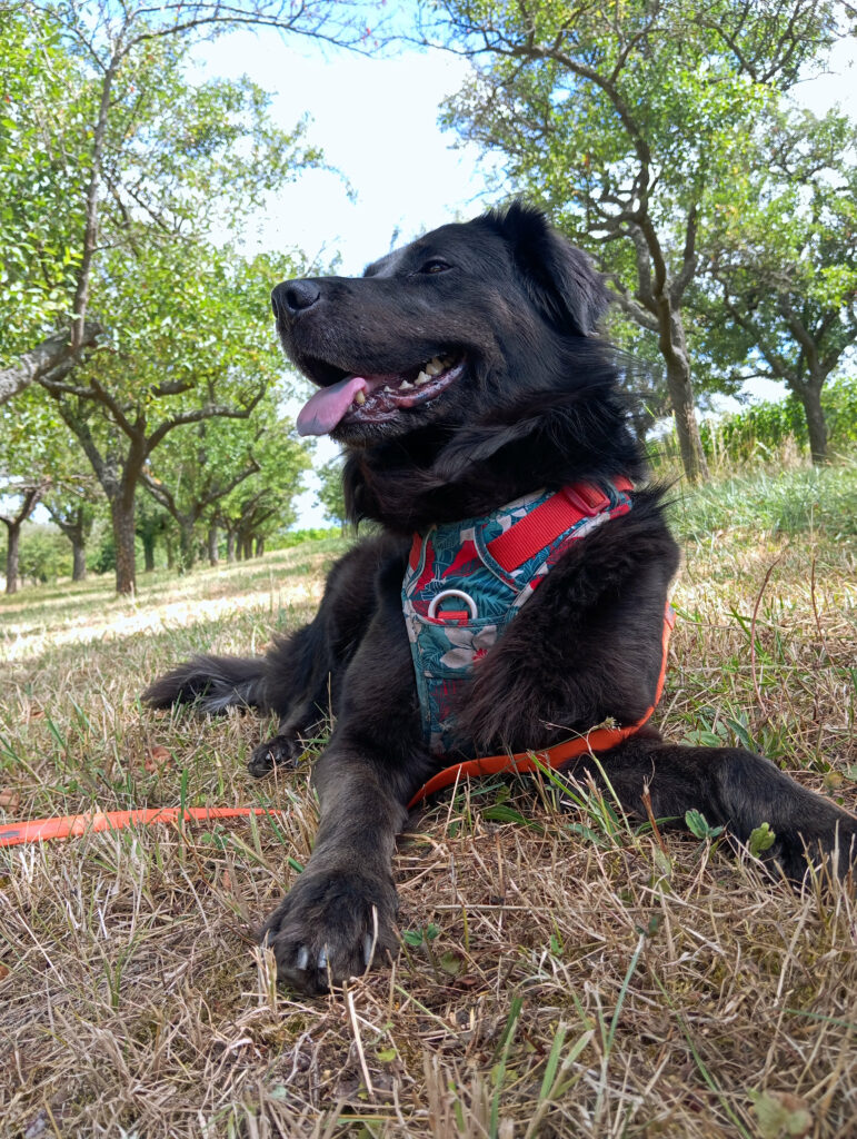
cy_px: 570
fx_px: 922
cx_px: 428
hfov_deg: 49.9
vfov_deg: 63.4
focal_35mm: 28
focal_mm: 4.2
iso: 55
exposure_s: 1/146
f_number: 1.8
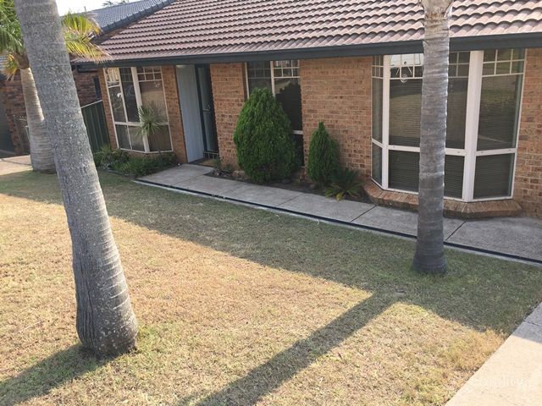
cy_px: 203
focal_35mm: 29
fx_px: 454
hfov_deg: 61.7
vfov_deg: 48.2
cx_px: 271
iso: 25
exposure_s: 1/541
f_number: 2.2
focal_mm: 4.15
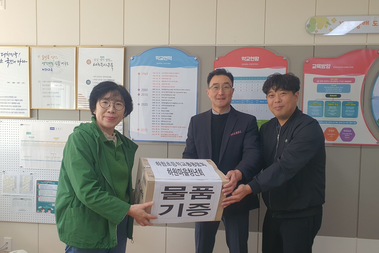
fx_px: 295
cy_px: 136
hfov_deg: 65.5
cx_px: 193
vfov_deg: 46.4
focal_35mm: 28
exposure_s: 1/120
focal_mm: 4.3
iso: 160
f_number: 2.4
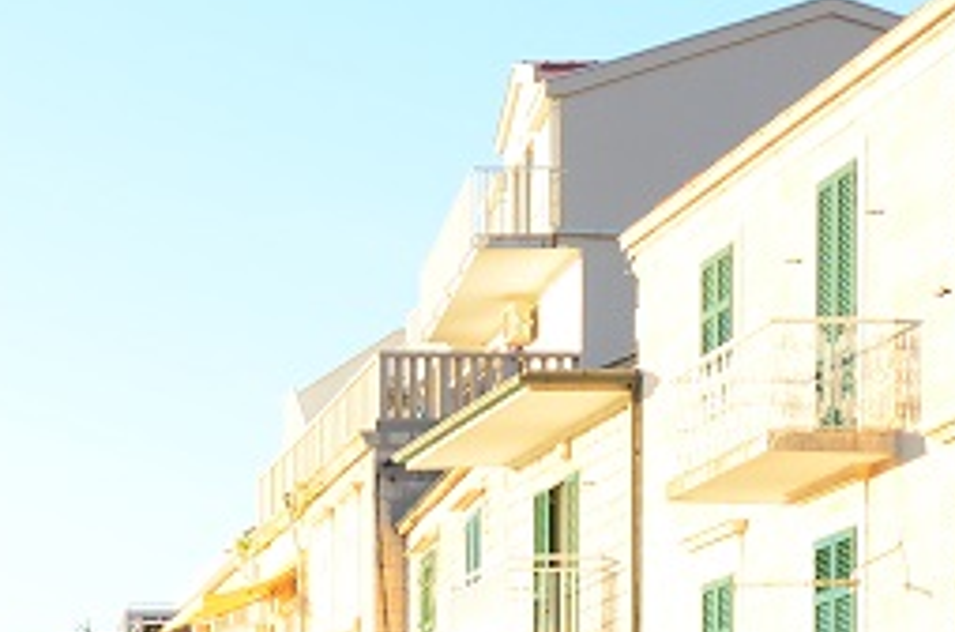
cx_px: -98
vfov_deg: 11.0
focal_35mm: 118
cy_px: 1004
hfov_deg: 16.8
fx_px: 3122
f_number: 5.6
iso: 100
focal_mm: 20
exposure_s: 1/60
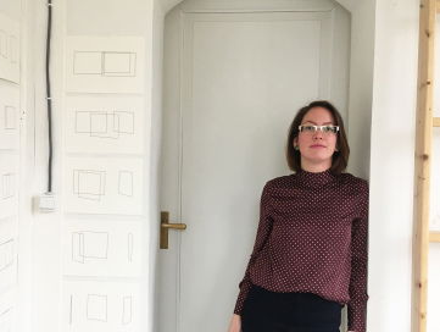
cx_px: 186
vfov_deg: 36.1
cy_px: 161
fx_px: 509
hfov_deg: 46.6
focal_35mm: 40
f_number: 2.2
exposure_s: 1/33
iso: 64
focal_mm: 4.15
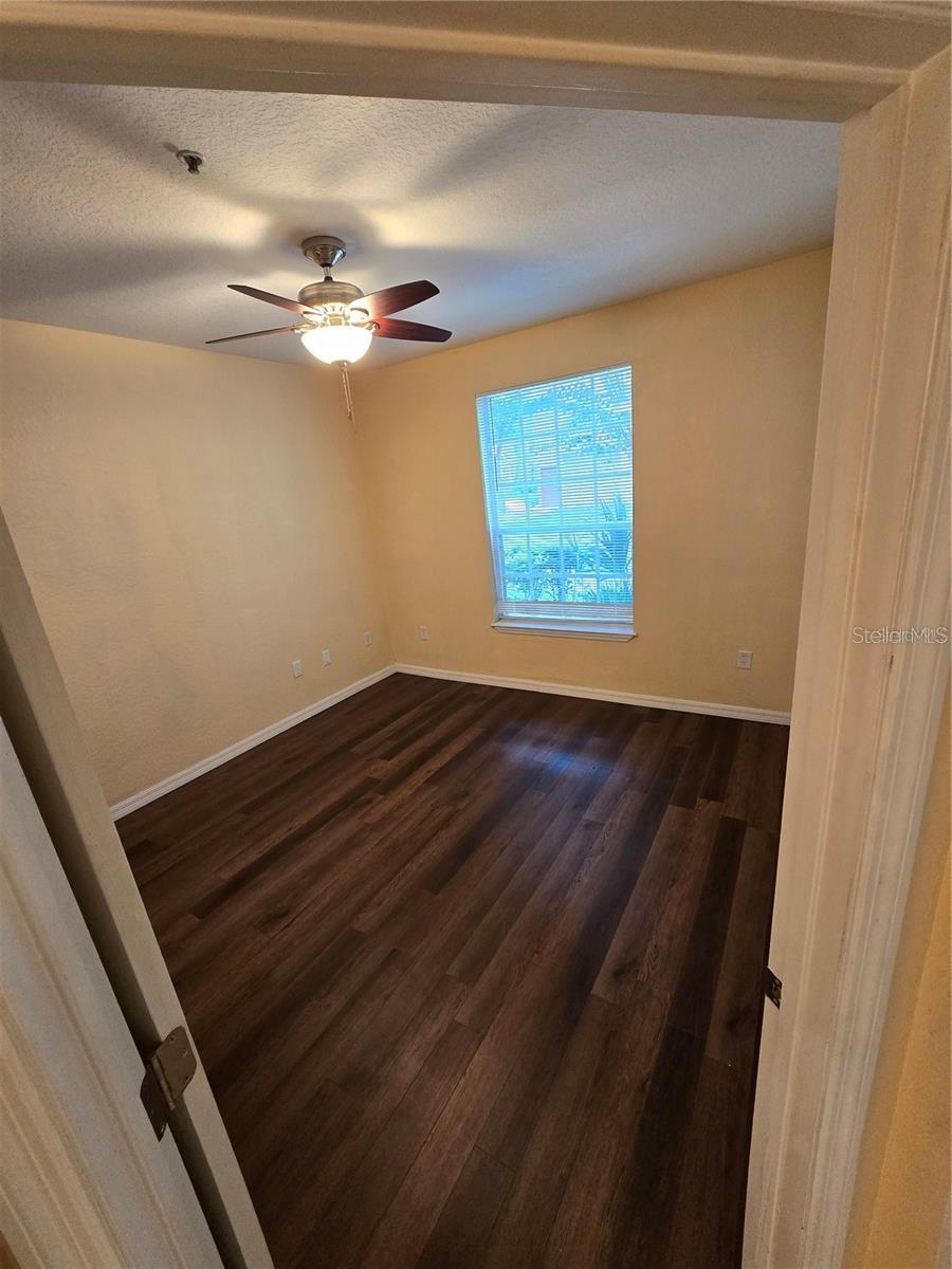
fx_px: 477
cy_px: 634
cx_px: 476
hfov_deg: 89.9
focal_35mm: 13
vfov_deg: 106.2
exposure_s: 1/60
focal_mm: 2.2
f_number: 2.2
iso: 320
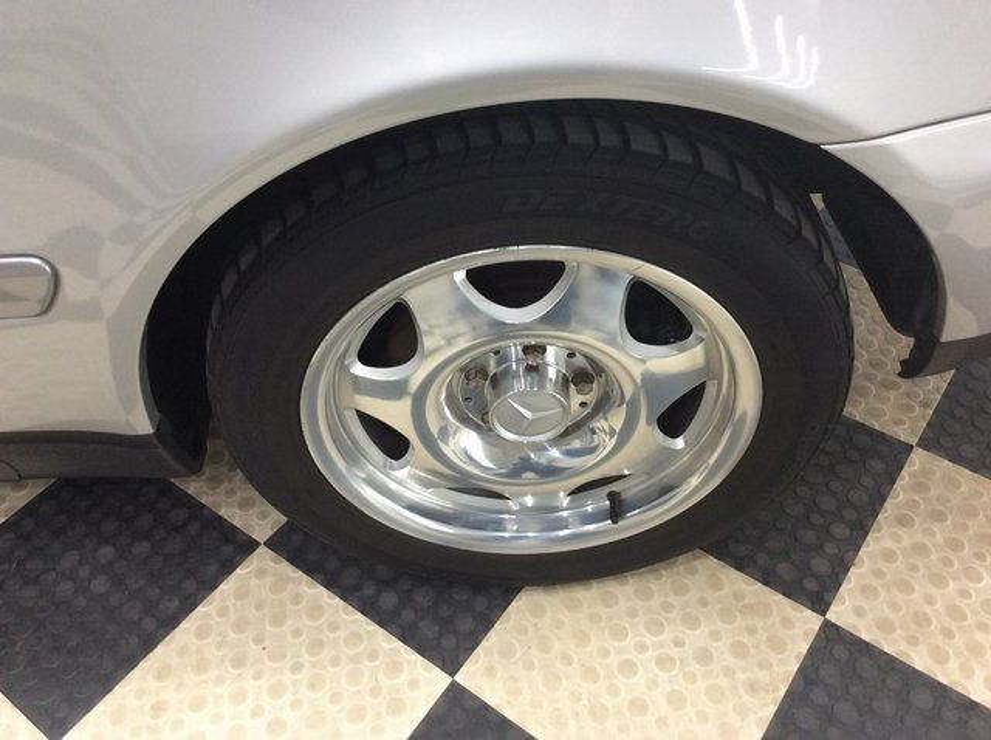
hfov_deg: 56.9
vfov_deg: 44.1
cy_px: 370
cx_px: 496
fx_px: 915
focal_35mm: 32
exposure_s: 1/25
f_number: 2.4
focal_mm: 3.3
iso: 100
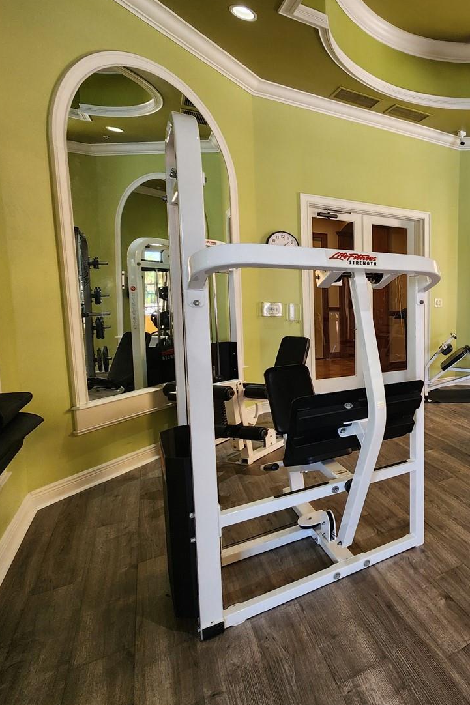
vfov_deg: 84.0
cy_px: 345
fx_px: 392
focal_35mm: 20
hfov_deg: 47.3
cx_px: 503
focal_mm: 2.2
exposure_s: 1/60
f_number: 2.2
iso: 80
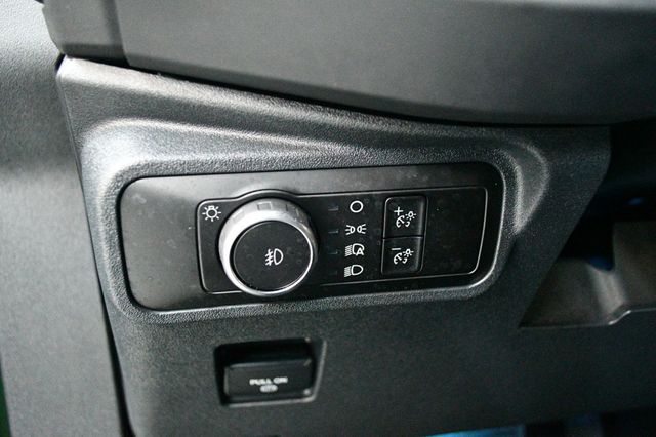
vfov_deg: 39.9
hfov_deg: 57.2
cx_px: 328
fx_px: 601
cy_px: 218
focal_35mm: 33
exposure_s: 1/30
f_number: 4
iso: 12800
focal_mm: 22
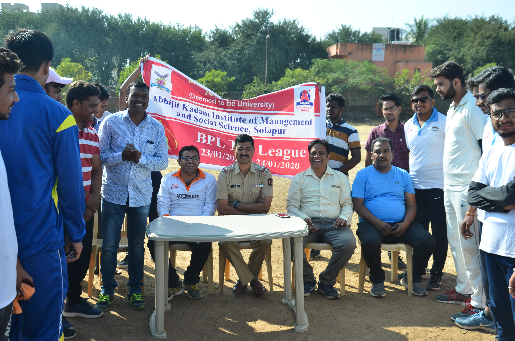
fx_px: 535
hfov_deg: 51.4
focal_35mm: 38
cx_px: 258
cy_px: 170
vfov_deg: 35.3
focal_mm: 25
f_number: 6.3
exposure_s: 1/125
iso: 100
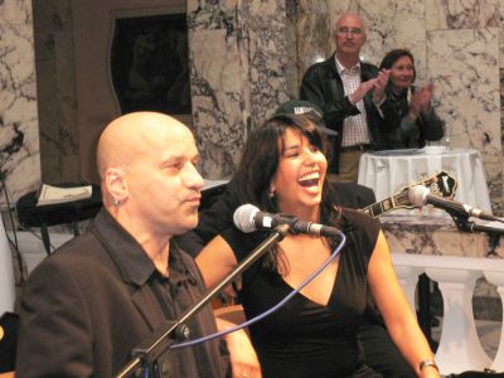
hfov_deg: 22.0
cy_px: 189
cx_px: 252
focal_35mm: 89
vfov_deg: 16.6
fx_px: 1296
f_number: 4.7
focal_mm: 14.8
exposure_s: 1/60
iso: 400
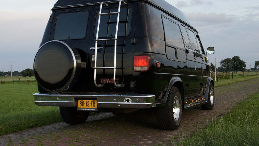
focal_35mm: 45
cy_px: 62
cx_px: 129
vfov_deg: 26.5
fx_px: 309
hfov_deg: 45.5
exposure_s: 1/60
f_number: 7.1
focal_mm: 28
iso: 200
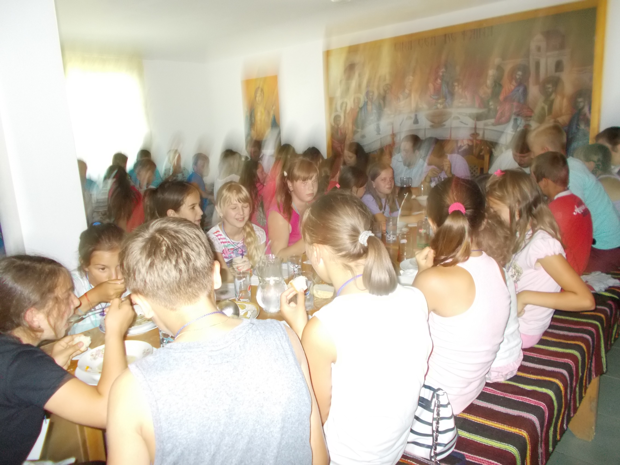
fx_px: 466
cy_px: 232
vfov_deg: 53.1
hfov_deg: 67.3
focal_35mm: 26
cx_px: 310
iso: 400
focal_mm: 4.6
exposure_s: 1/25
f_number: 3.2
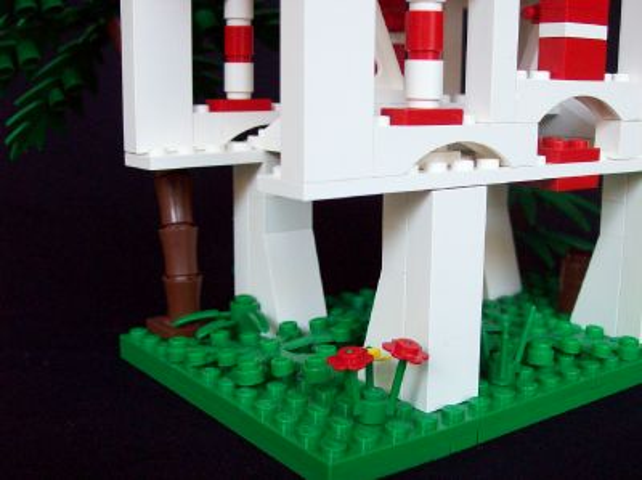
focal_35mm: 45
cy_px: 240
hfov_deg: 42.1
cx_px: 321
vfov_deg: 32.1
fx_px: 834
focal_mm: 7.6
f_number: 3
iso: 154
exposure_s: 1/42
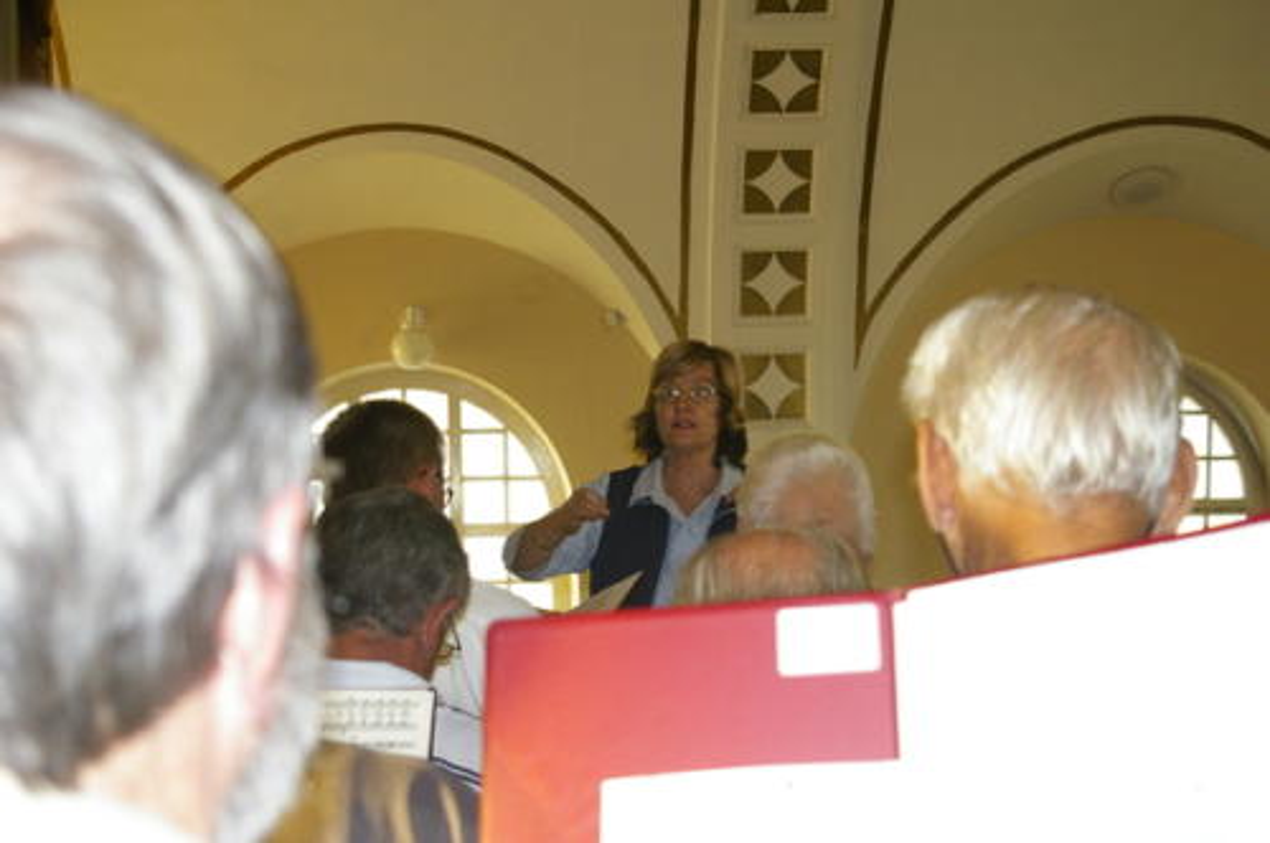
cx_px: 635
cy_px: 422
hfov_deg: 37.9
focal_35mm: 52
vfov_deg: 25.7
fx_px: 1850
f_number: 5.6
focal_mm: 35
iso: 800
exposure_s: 1/45
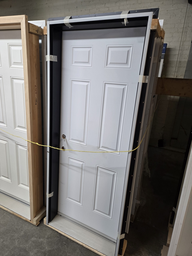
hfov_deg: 58.9
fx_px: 170
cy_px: 128
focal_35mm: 23
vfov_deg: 73.9
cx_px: 96
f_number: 1.8
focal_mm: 5.4
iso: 160
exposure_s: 1/63
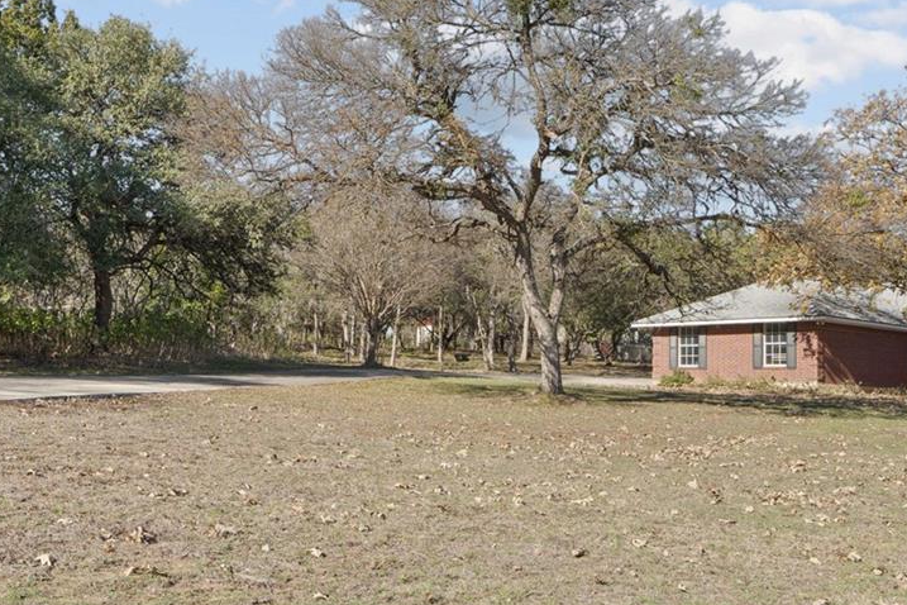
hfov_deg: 48.2
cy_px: 285
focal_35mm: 40
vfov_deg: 33.4
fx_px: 1008
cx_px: 372
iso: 100
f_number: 8
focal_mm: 14
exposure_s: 1/90
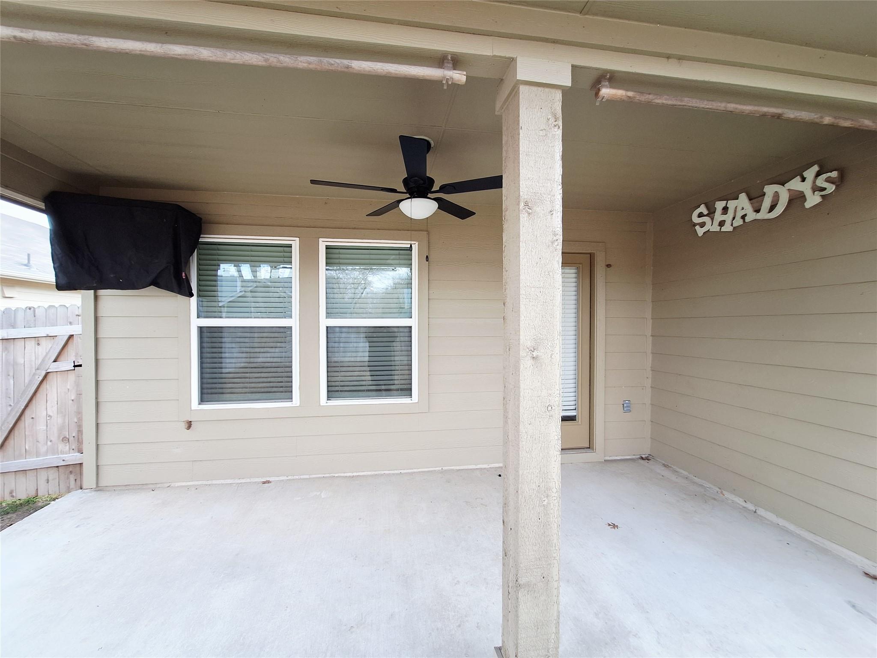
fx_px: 329
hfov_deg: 106.2
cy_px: 329
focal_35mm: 13
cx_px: 438
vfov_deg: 89.9
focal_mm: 1.74
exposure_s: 1/120
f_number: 2.2
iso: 50
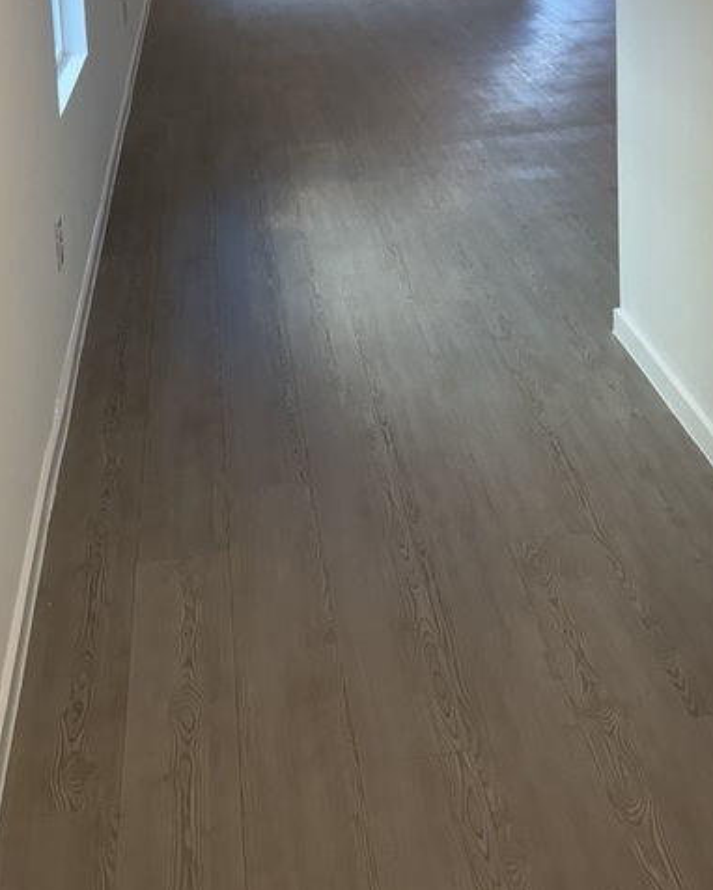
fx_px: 1397
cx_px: 452
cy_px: -17
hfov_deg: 28.5
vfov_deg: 32.3
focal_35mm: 53
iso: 125
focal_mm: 6.76
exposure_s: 1/120
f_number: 1.78
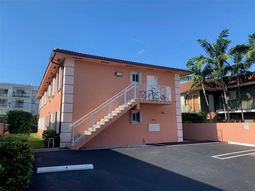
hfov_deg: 67.3
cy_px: 96
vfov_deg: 53.1
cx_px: 128
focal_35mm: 26
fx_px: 192
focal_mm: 4.25
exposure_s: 1/1235
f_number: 1.8
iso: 25
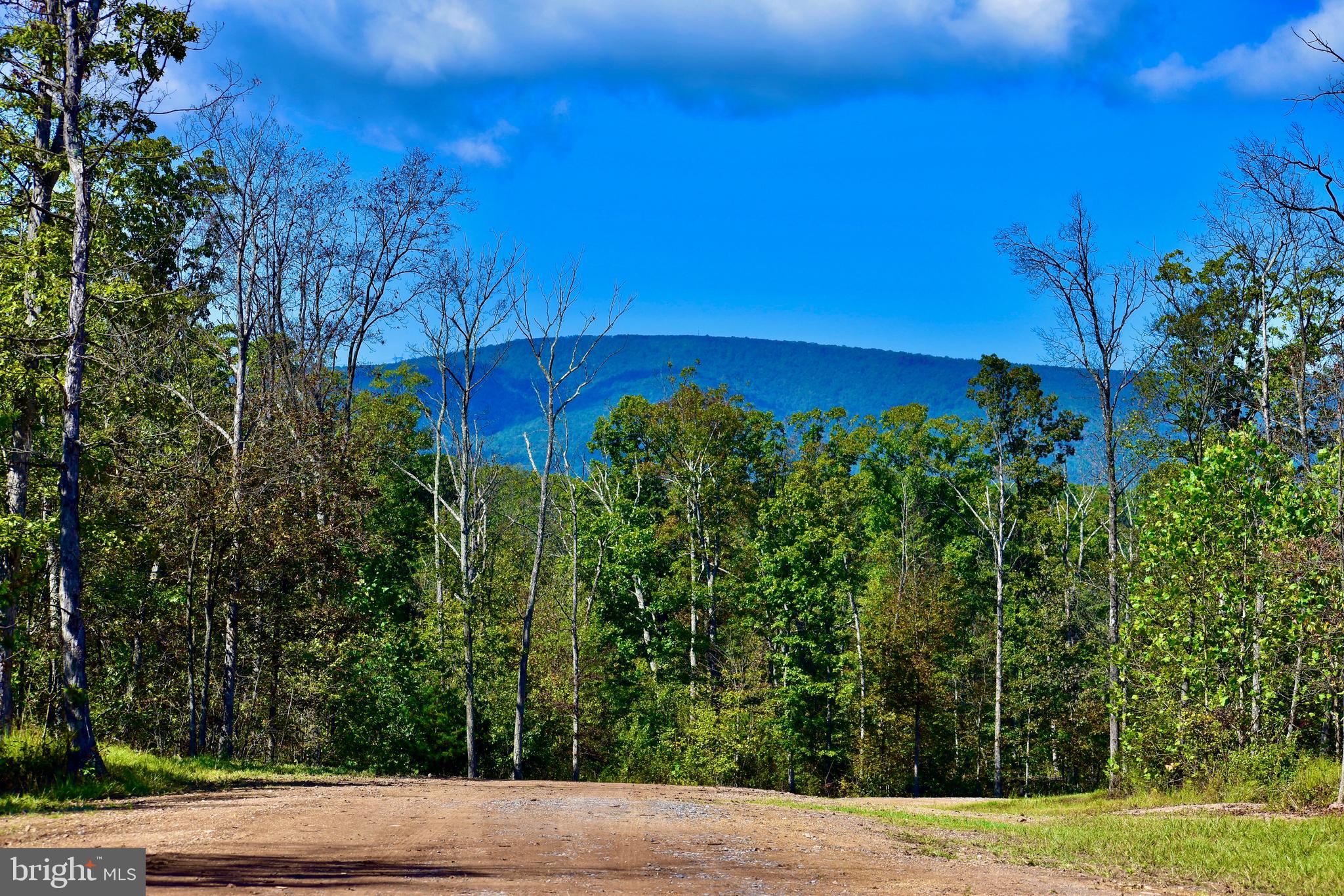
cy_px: 448
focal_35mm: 105
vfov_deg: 13.0
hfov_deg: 19.5
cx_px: 672
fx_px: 3919
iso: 125
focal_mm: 70
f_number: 6.3
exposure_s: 1/500
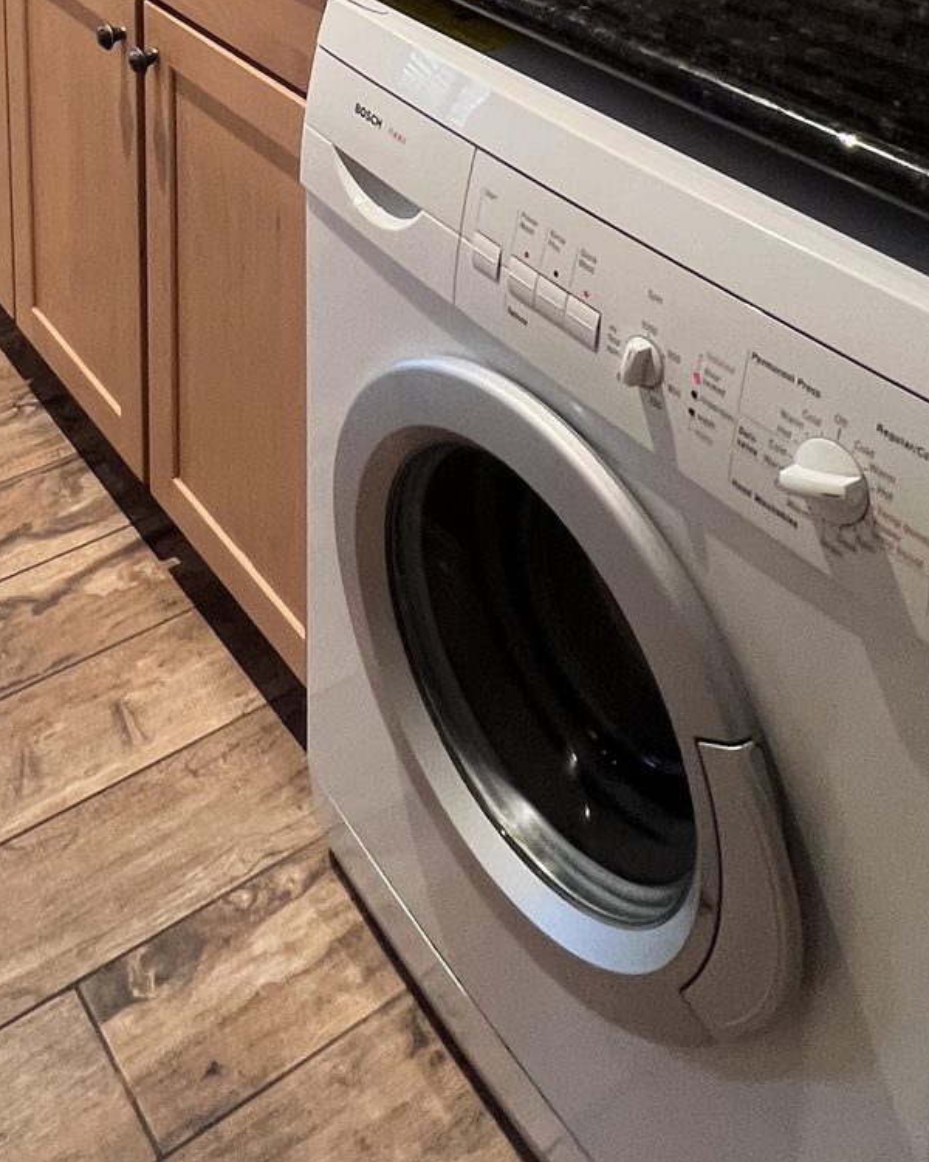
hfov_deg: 36.6
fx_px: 1340
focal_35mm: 39
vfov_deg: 36.1
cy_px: -242
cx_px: 158
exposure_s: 1/60
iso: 250
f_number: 1.8
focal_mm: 1.57
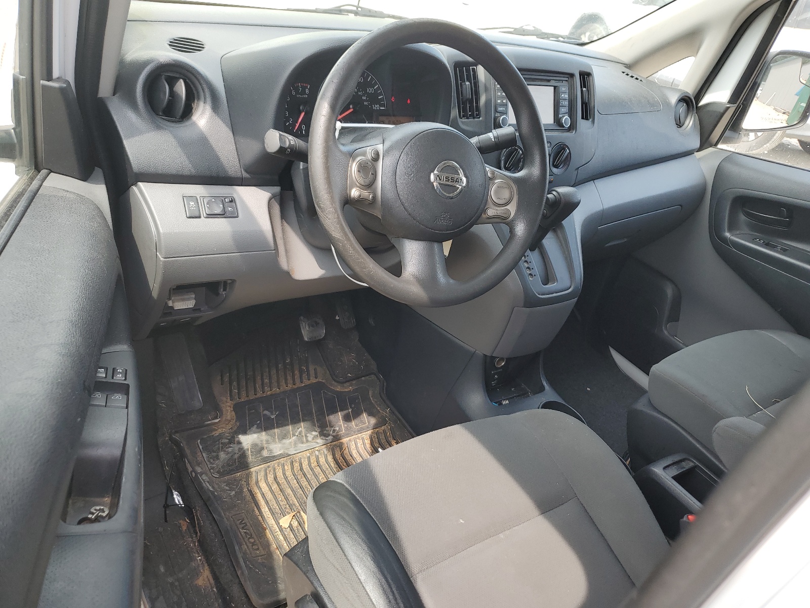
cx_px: 405
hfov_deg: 67.3
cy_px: 304
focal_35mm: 26
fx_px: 608
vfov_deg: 53.1
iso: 50
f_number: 1.5
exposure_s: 1/400
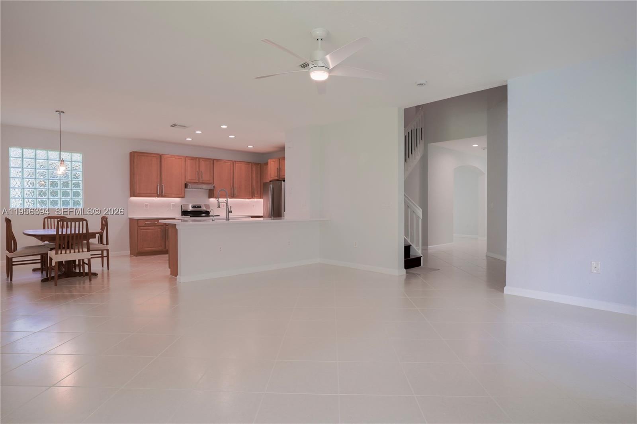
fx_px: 354
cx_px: 318
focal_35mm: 20
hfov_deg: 84.0
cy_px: 212
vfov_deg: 61.9
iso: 400
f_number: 8
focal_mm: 20
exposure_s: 1/640
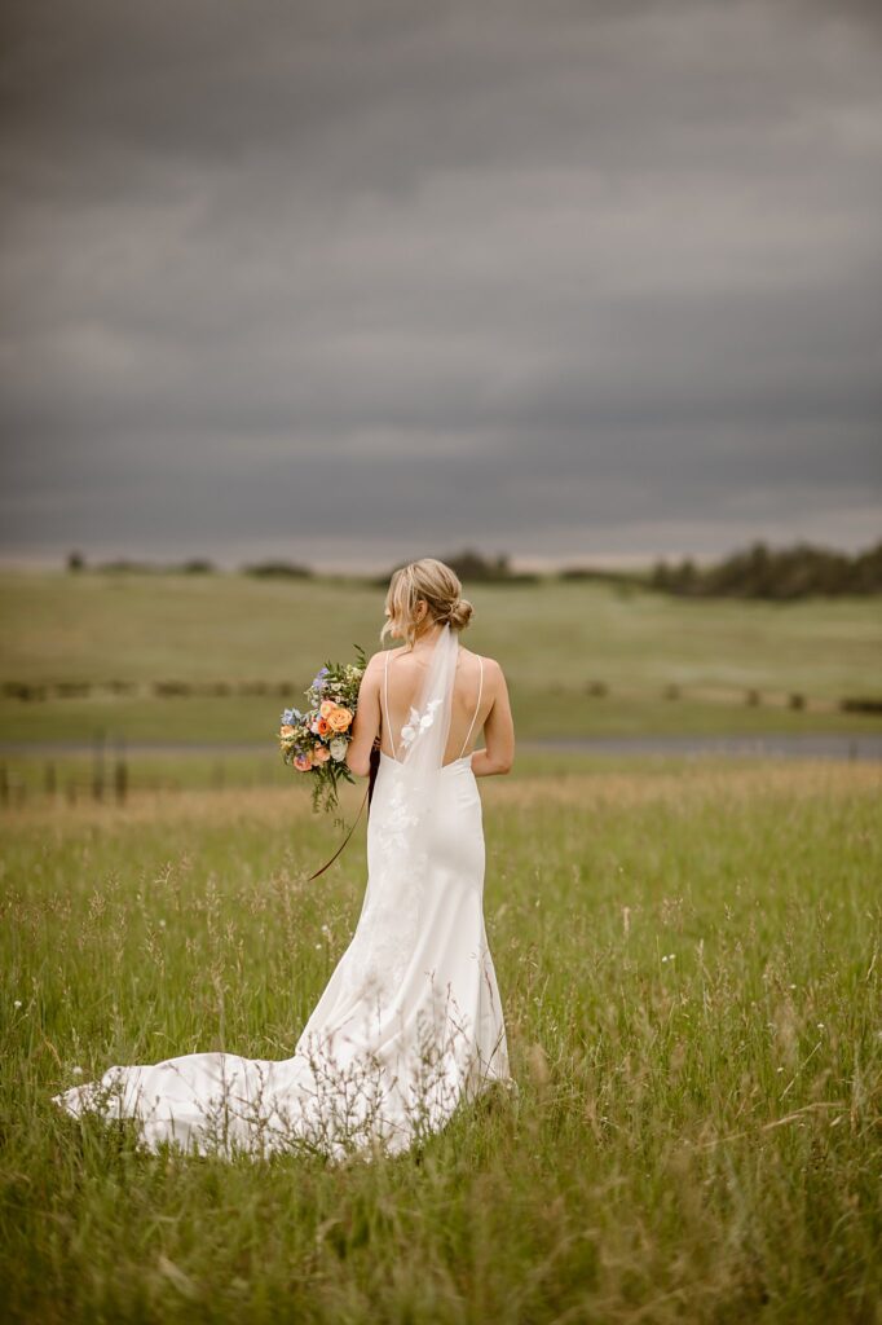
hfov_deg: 16.1
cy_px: 662
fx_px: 3126
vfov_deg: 23.9
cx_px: 441
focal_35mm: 85
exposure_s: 1/5000
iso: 250
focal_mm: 85
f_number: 1.8
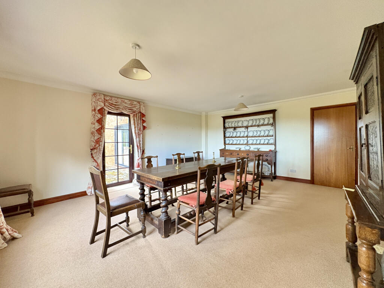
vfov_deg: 85.7
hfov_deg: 102.1
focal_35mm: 14
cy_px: 144
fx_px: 155
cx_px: 192
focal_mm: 2.22
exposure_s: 1/49
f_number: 2.2
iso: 1000
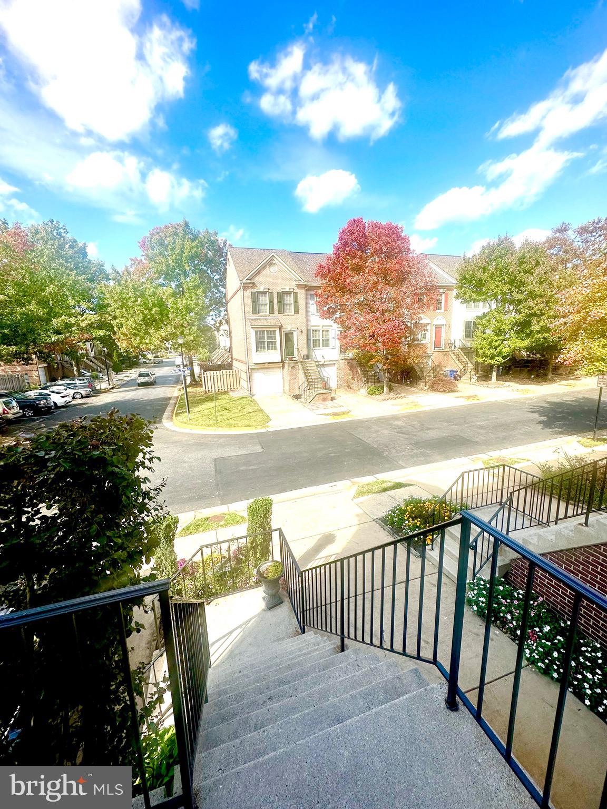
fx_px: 327
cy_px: 404
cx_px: 304
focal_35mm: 14
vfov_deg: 102.1
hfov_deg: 85.7
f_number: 2.2
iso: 50
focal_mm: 2.22
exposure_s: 1/1335
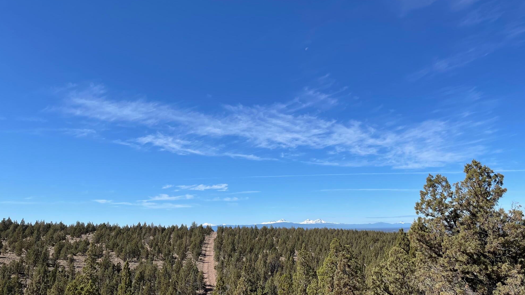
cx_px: 264
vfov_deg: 40.2
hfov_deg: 66.1
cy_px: 160
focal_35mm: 29
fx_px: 404
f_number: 1.6
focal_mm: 4.2
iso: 32
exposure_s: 1/4464
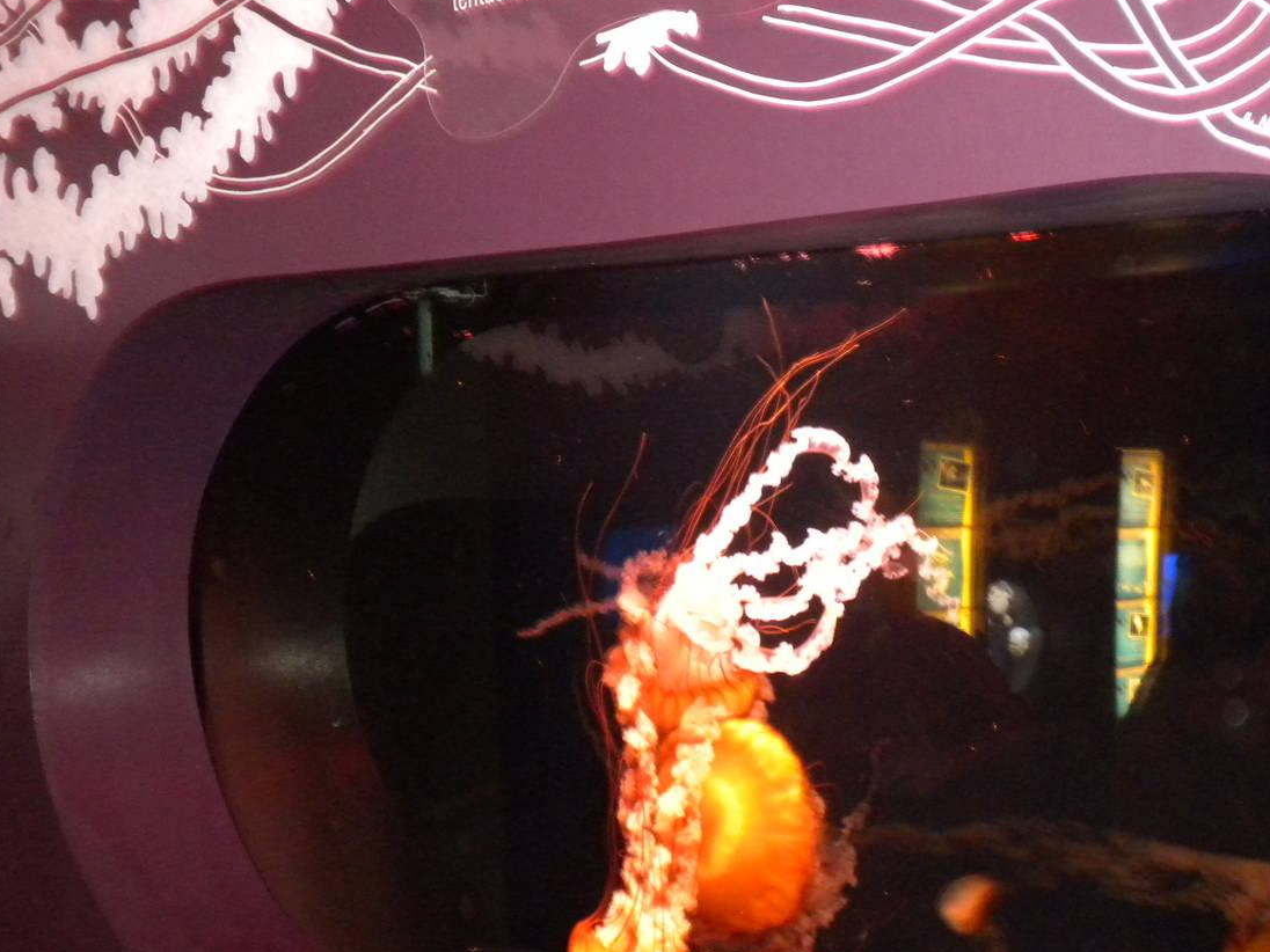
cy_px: 585
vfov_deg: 27.0
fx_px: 1981
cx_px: 845
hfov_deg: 35.2
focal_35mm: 54
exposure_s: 1/4
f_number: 3.5
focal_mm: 6.6
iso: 400
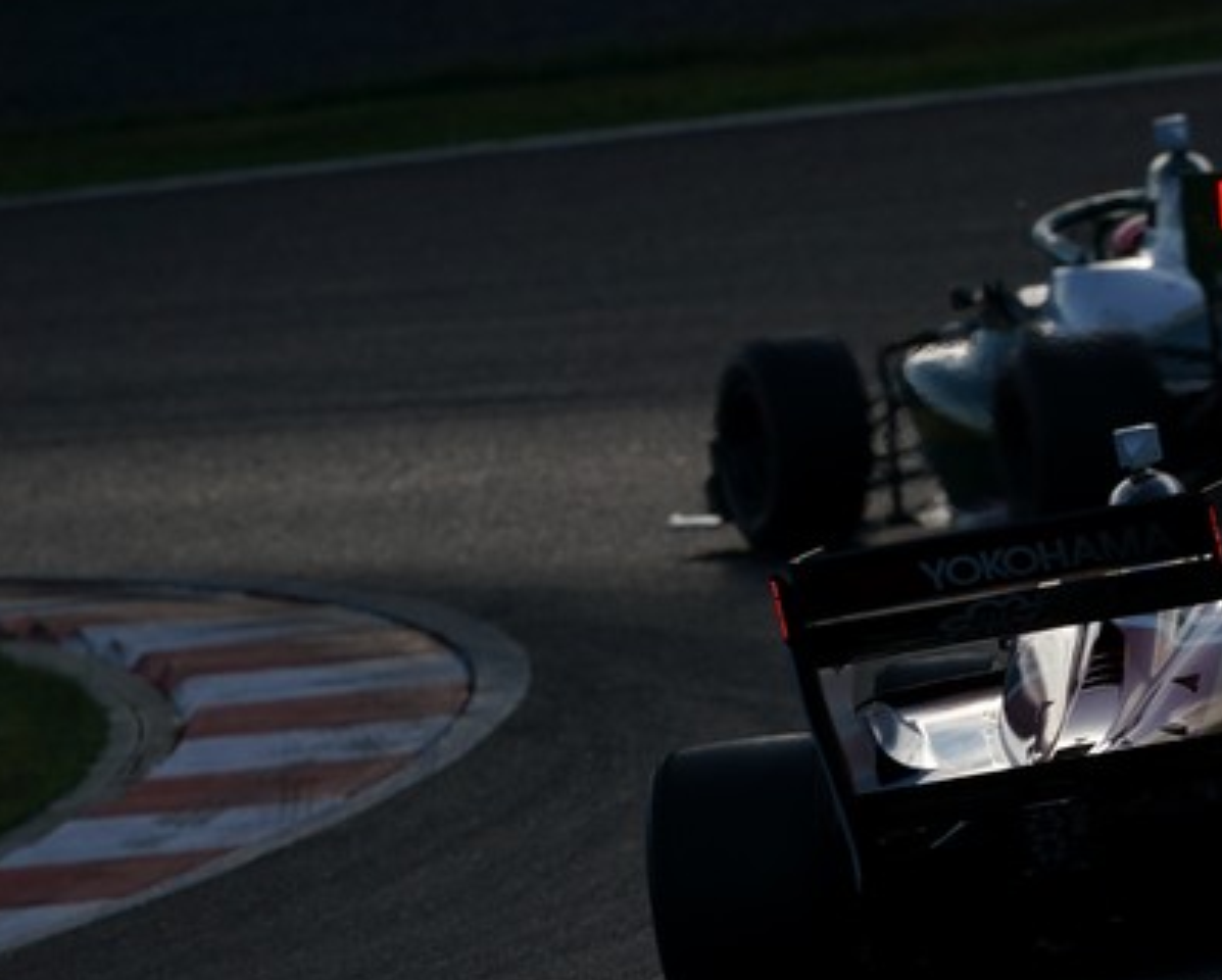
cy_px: 554
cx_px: 885
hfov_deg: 1.9
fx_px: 36745
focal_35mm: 1015
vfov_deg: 1.5
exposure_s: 1/800
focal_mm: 600
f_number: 9
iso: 200
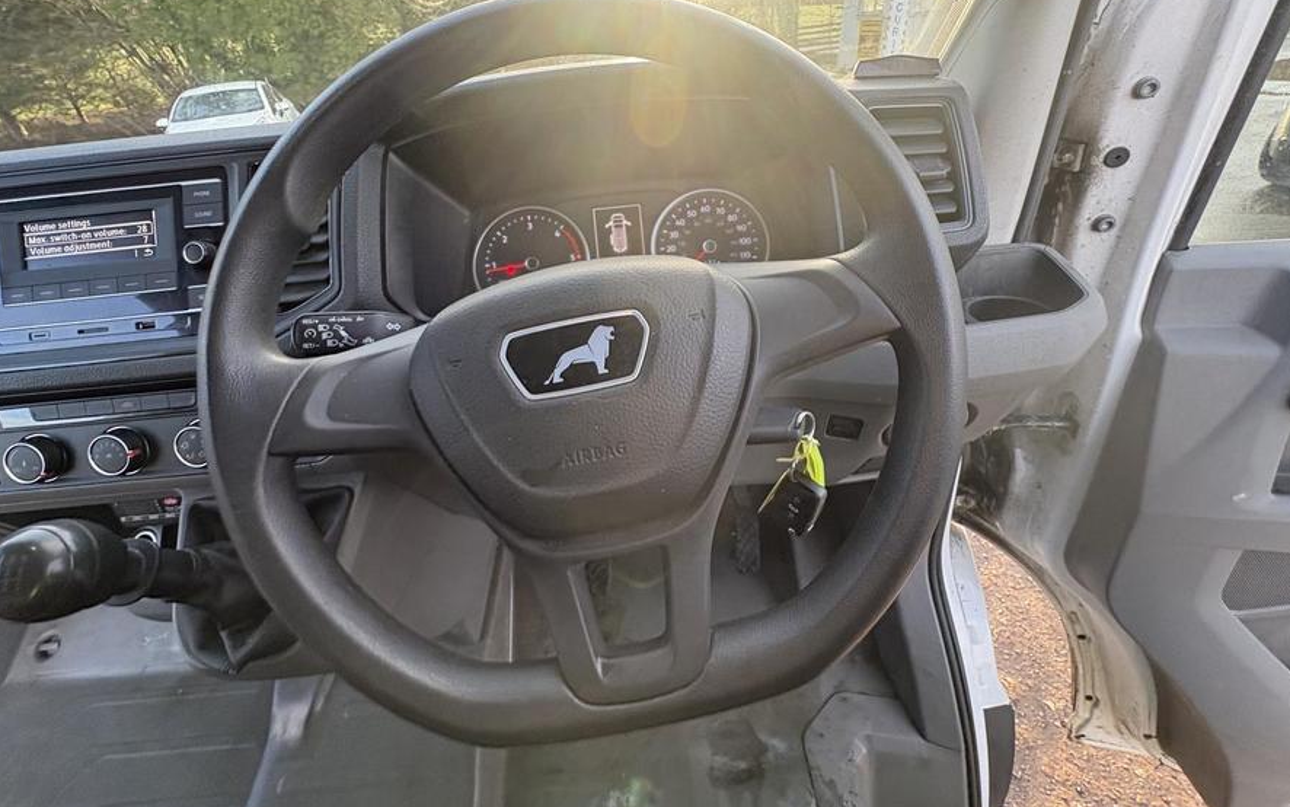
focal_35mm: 15
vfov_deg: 74.1
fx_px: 527
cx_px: 648
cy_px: 331
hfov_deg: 101.5
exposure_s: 1/98
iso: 200
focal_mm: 2.22
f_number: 2.2
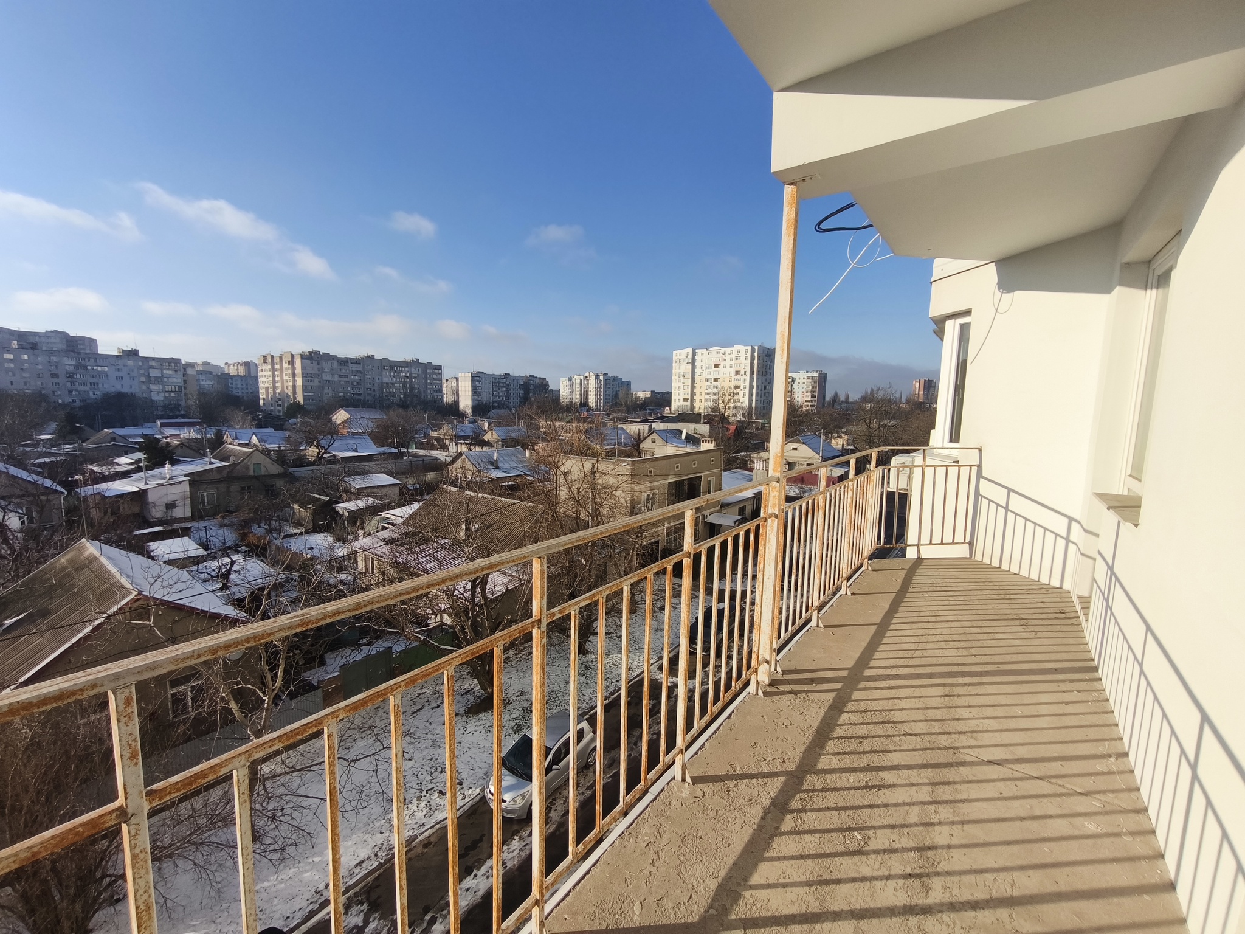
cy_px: 467
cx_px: 622
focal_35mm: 15
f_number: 2.2
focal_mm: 1.91
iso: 50
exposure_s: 1/1832
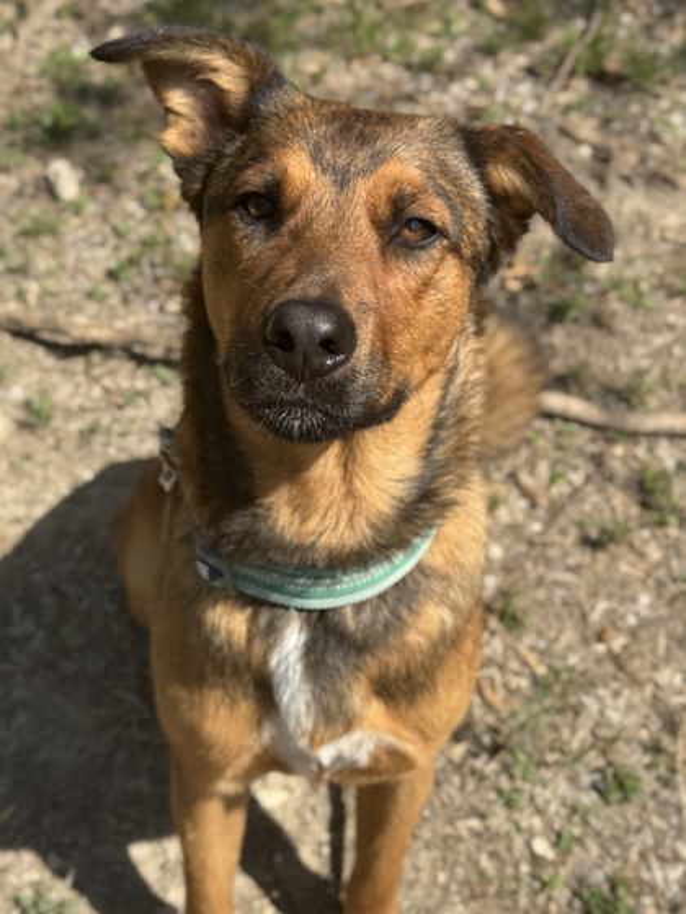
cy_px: 457
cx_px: 343
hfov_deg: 30.3
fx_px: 1268
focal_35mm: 48
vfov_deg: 39.7
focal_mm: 6.76
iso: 64
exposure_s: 1/3610
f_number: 1.78
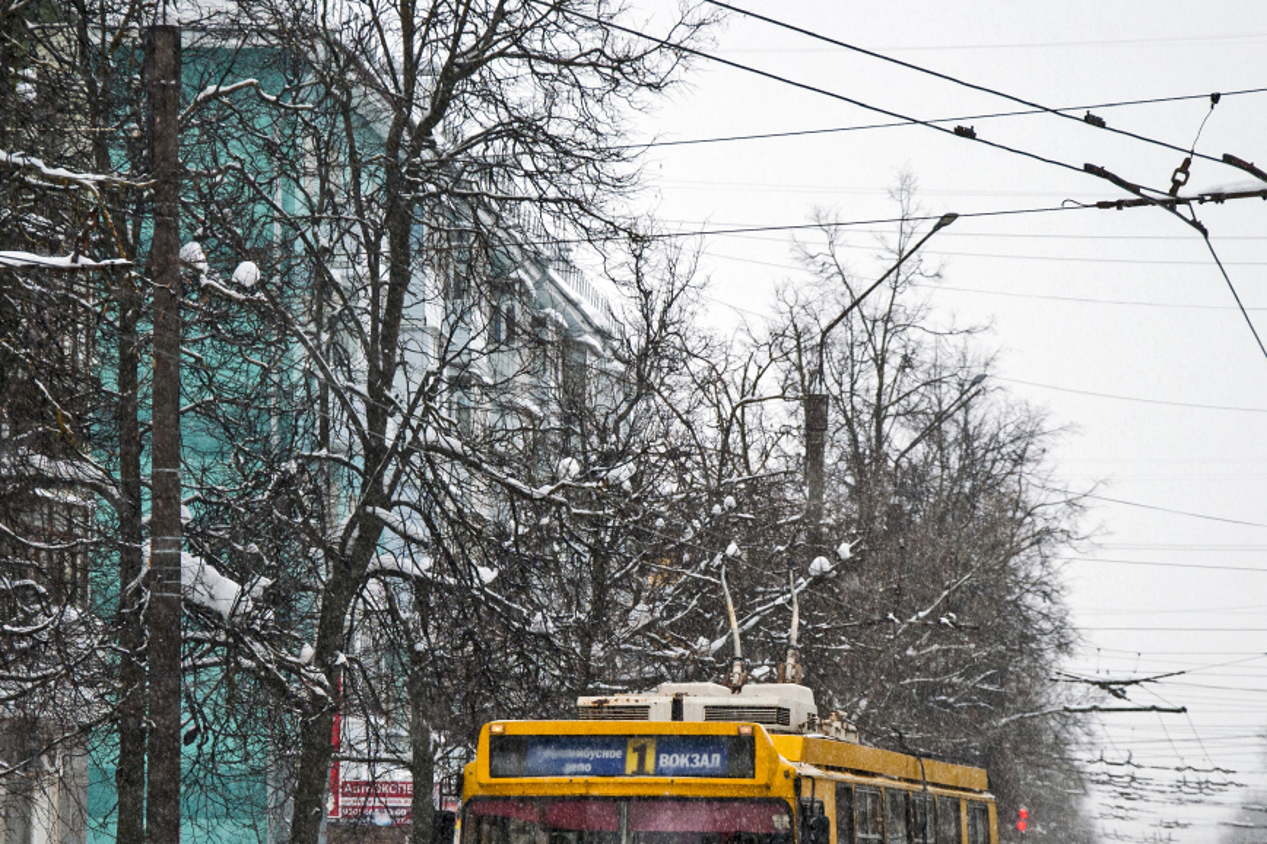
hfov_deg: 12.2
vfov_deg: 8.1
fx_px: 5936
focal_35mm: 169
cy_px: 634
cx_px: 574
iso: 100
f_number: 5.3
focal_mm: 75
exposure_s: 1/160
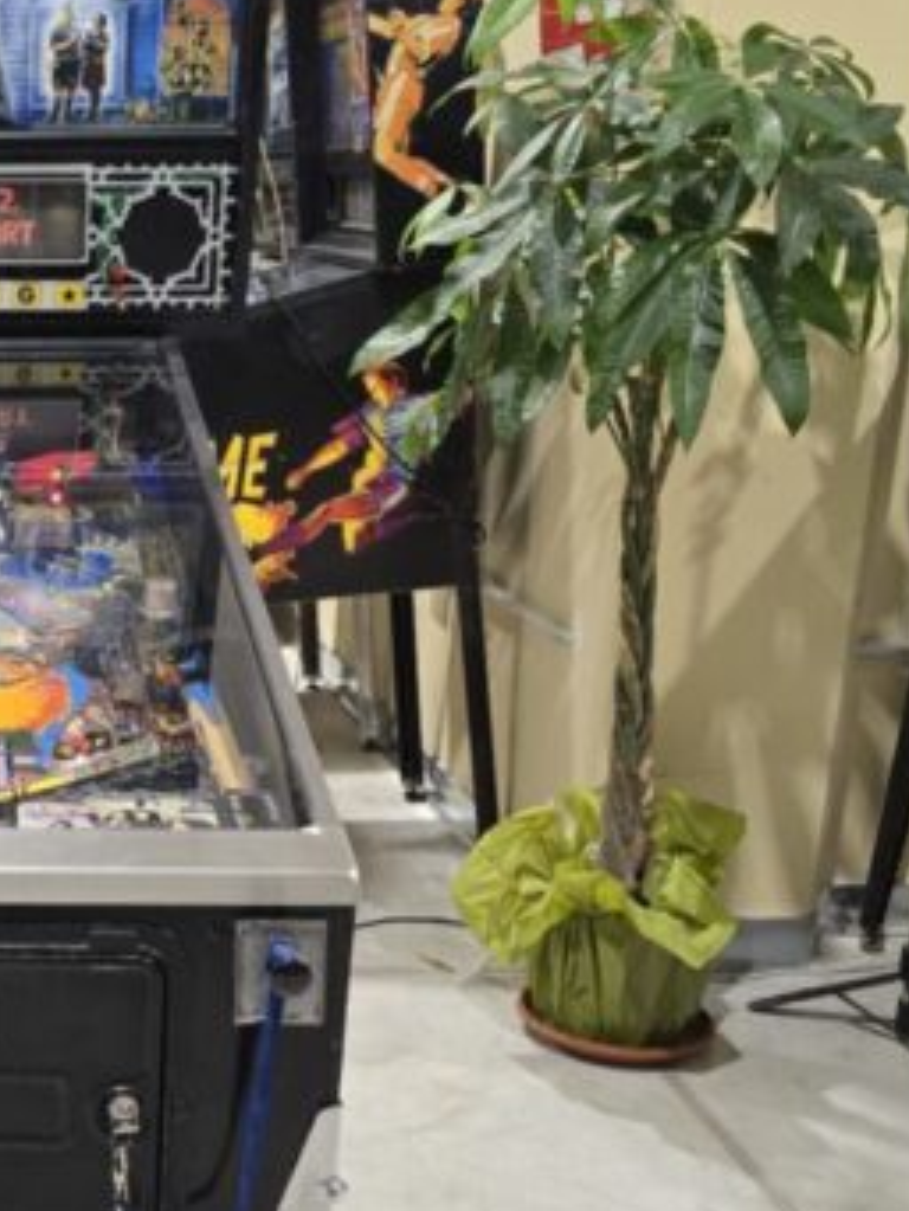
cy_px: 721
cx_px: -85
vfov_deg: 35.4
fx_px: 1890
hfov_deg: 25.2
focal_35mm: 54
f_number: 1.7
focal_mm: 6.3
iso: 125
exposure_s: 1/100
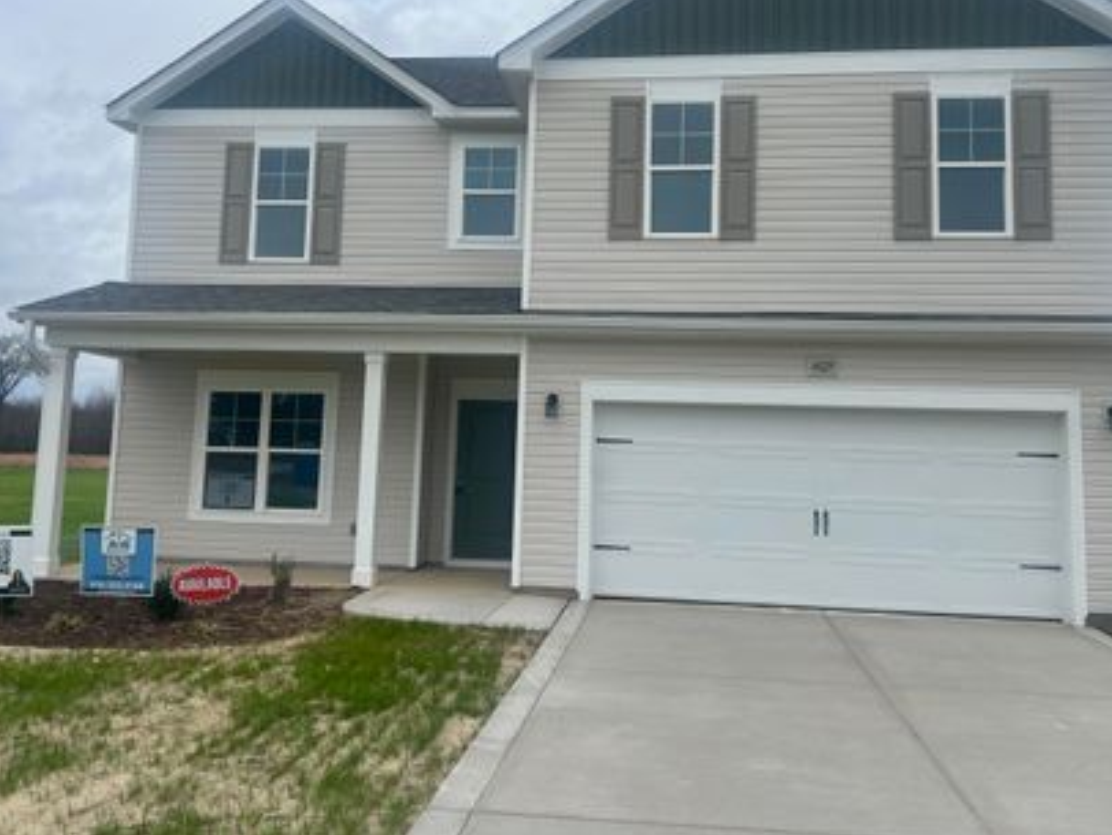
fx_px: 1029
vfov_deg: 44.0
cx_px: 572
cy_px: 330
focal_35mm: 32
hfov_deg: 56.8
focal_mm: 5.7
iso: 50
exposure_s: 1/3968
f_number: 1.5
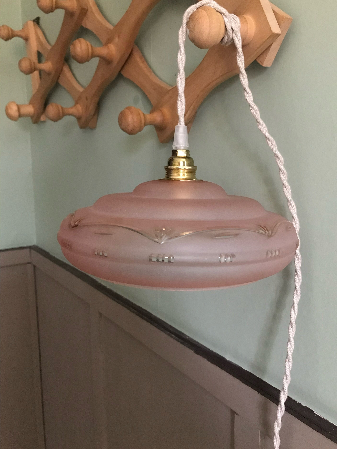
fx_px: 389
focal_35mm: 30
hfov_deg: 46.8
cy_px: 213
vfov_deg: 59.9
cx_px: 179
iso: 100
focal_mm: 3.99
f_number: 1.8
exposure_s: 1/14
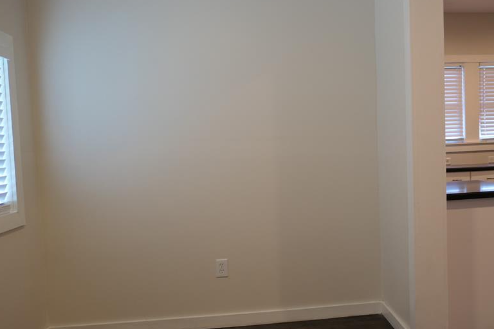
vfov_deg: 41.1
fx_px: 439
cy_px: 170
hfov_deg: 57.9
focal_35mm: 32
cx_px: 313
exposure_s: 1/80
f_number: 1.4
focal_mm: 8.8
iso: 125
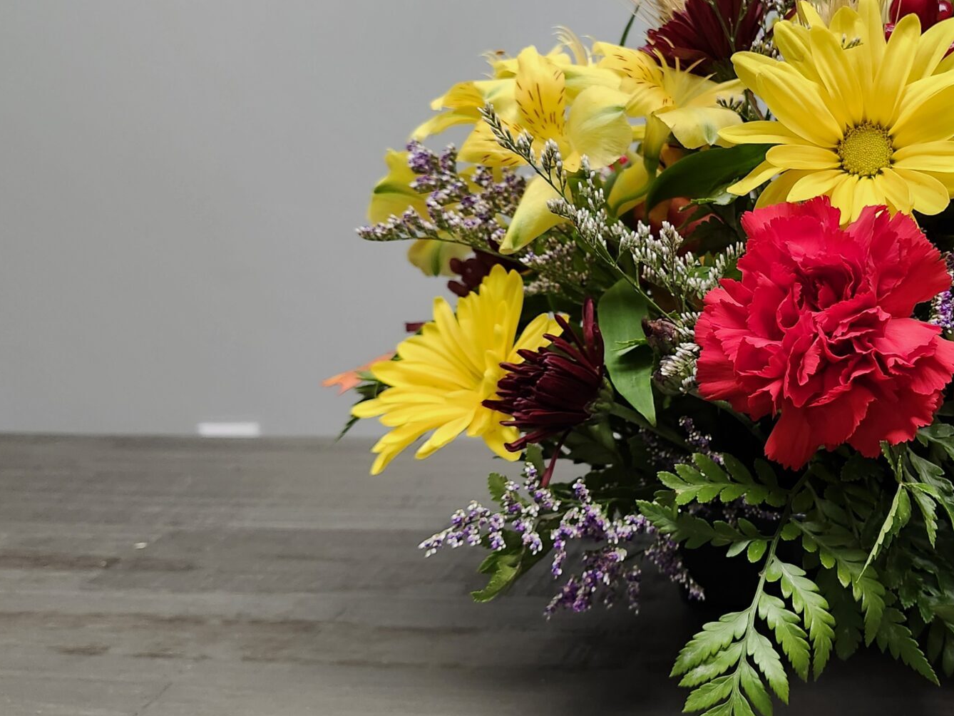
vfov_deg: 32.8
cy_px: 307
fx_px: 1213
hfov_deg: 40.9
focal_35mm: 44
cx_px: 779
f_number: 1.8
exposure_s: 1/120
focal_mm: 5.54
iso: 320
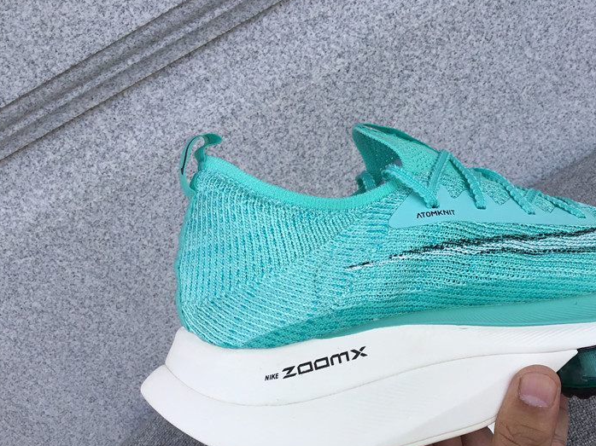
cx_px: 373
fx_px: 688
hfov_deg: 46.4
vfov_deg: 35.8
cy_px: 266
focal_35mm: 40
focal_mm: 3.3
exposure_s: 1/547
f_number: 2.4
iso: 25
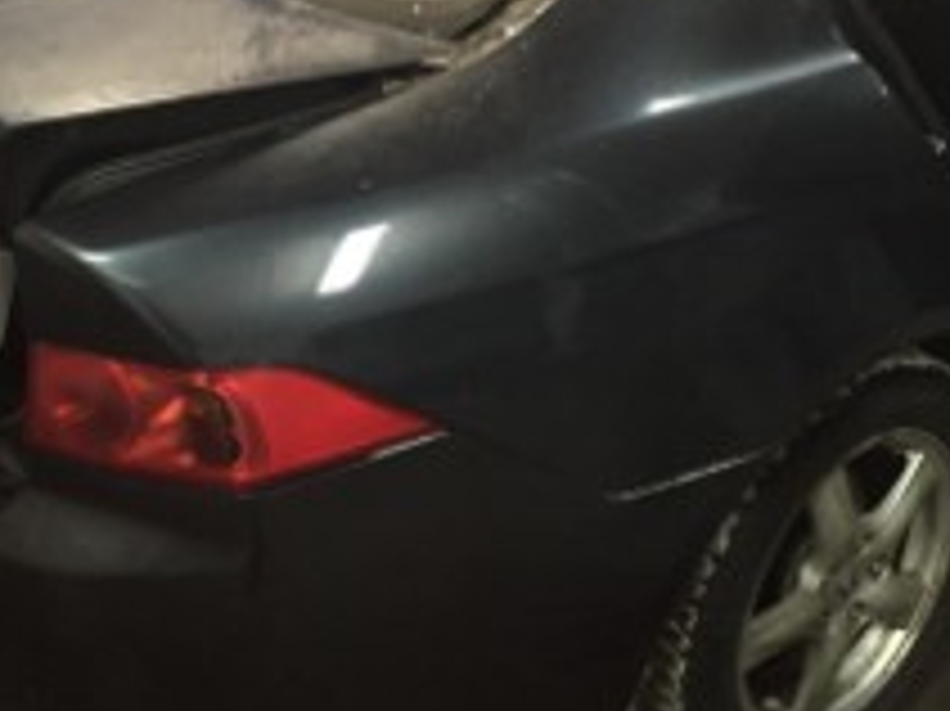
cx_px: 455
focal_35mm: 55
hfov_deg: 34.9
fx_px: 1509
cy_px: 176
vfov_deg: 26.2
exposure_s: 1/17
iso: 320
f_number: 2.2
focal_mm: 4.15
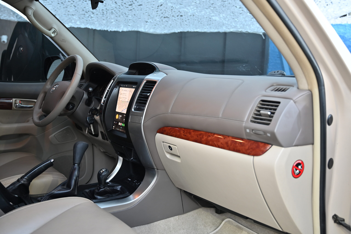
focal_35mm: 32
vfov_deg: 40.5
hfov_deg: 58.0
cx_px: 176
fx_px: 317
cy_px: 117
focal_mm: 32.5
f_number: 4
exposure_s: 1/20
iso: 200
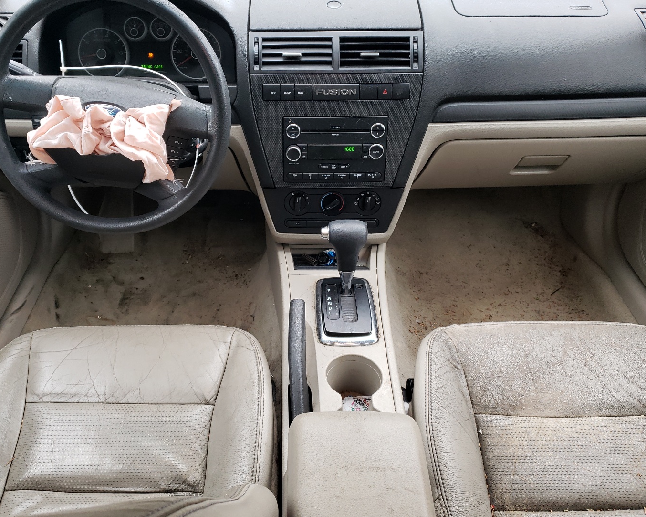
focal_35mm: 30
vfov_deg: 48.5
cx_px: 293
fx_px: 574
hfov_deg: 58.7
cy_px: 248
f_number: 1.5
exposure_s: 1/50
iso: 69
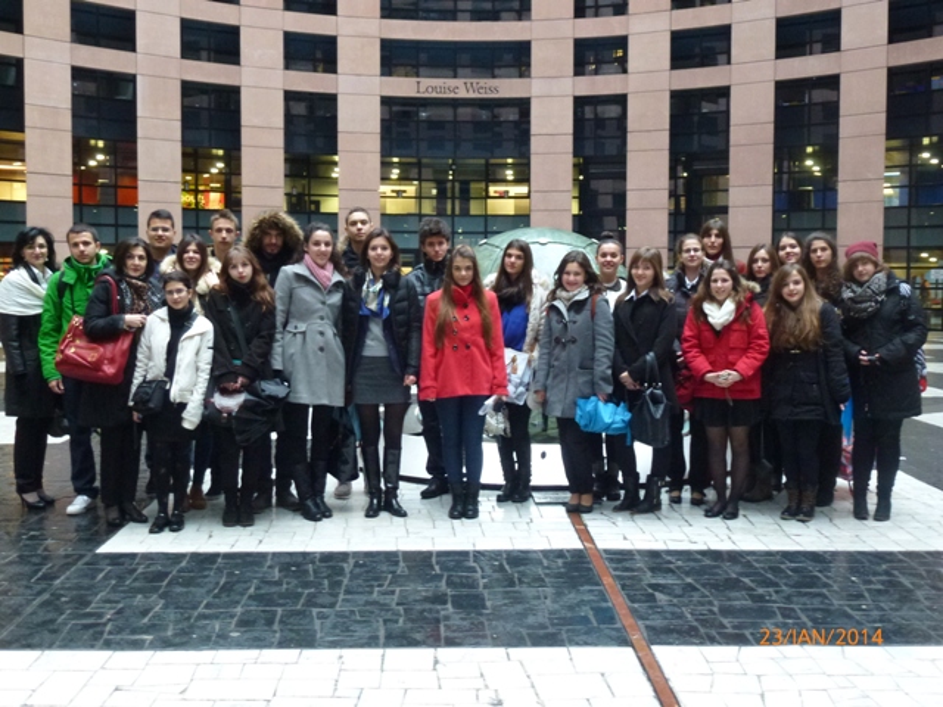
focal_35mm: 39
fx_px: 1062
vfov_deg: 36.8
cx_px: 472
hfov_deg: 47.9
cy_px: 354
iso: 400
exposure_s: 1/6
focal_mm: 6.8
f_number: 3.8
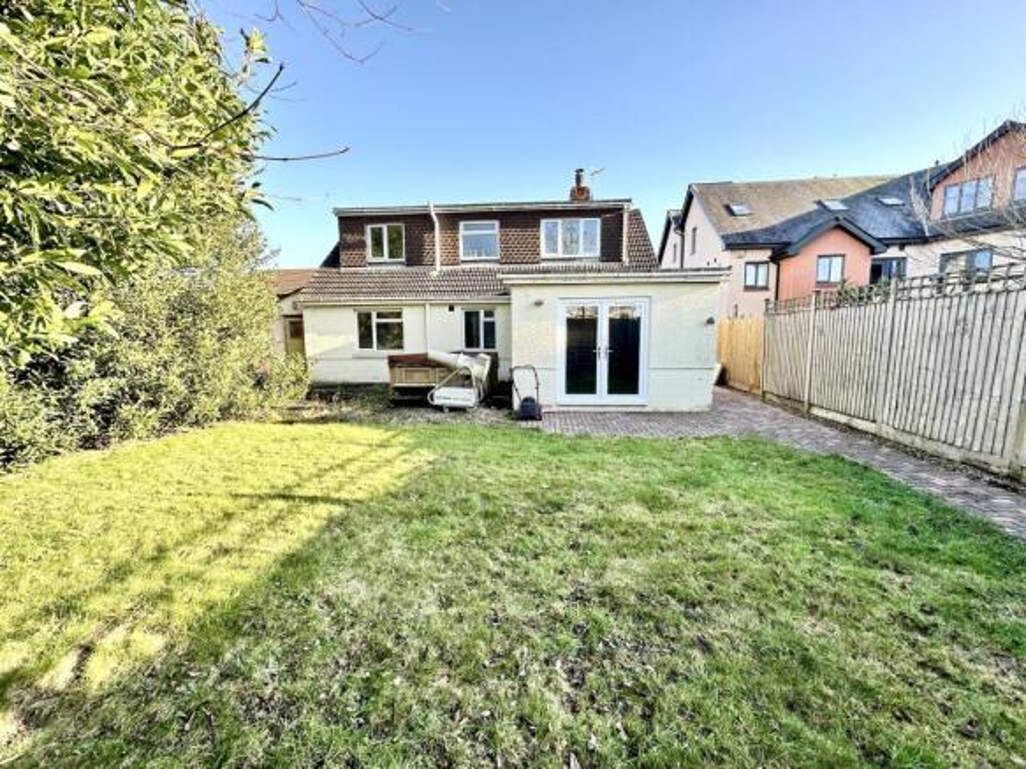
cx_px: 513
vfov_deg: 85.7
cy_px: 384
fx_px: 415
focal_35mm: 14
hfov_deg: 102.1
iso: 40
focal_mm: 2.22
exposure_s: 1/249
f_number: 2.2
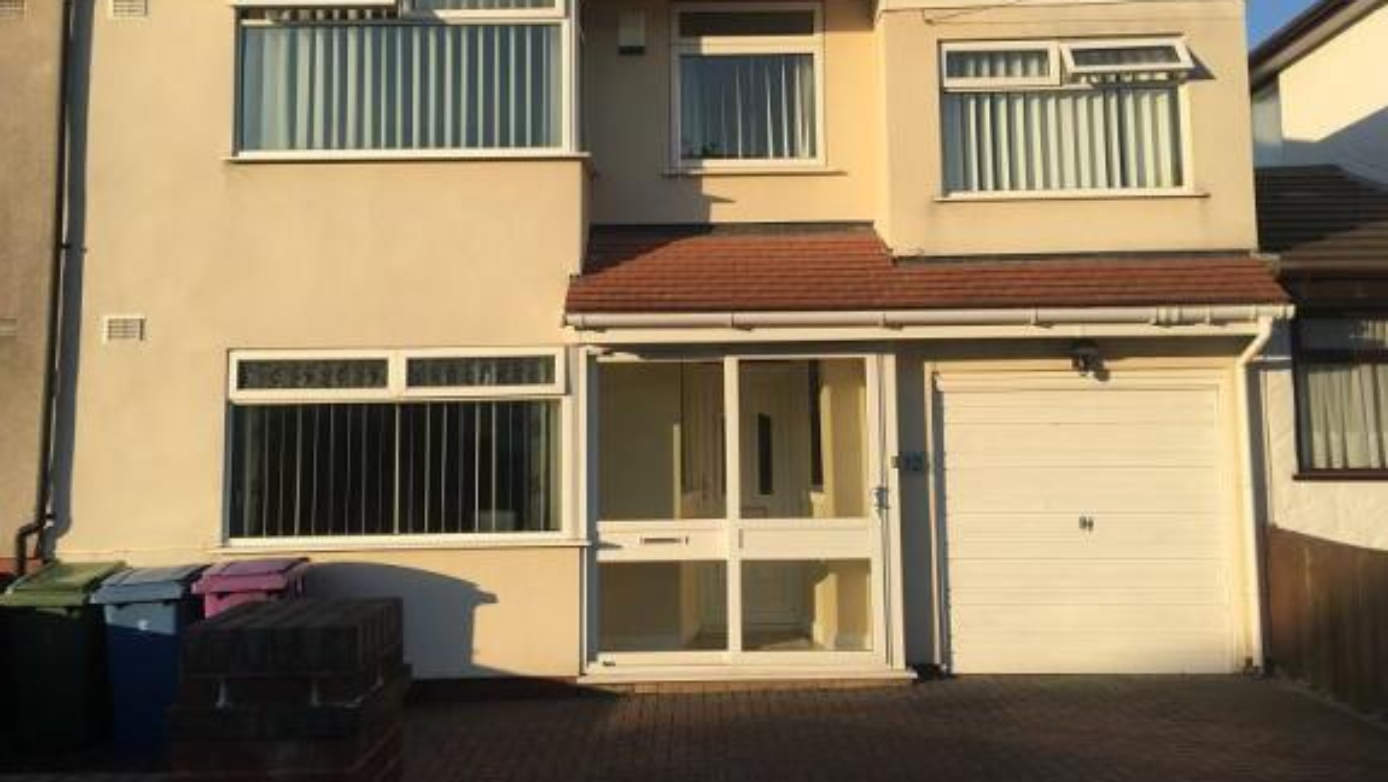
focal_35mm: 32
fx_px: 1178
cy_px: 284
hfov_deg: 61.0
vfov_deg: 36.5
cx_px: 701
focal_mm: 4.15
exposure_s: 1/1166
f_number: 2.2
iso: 25
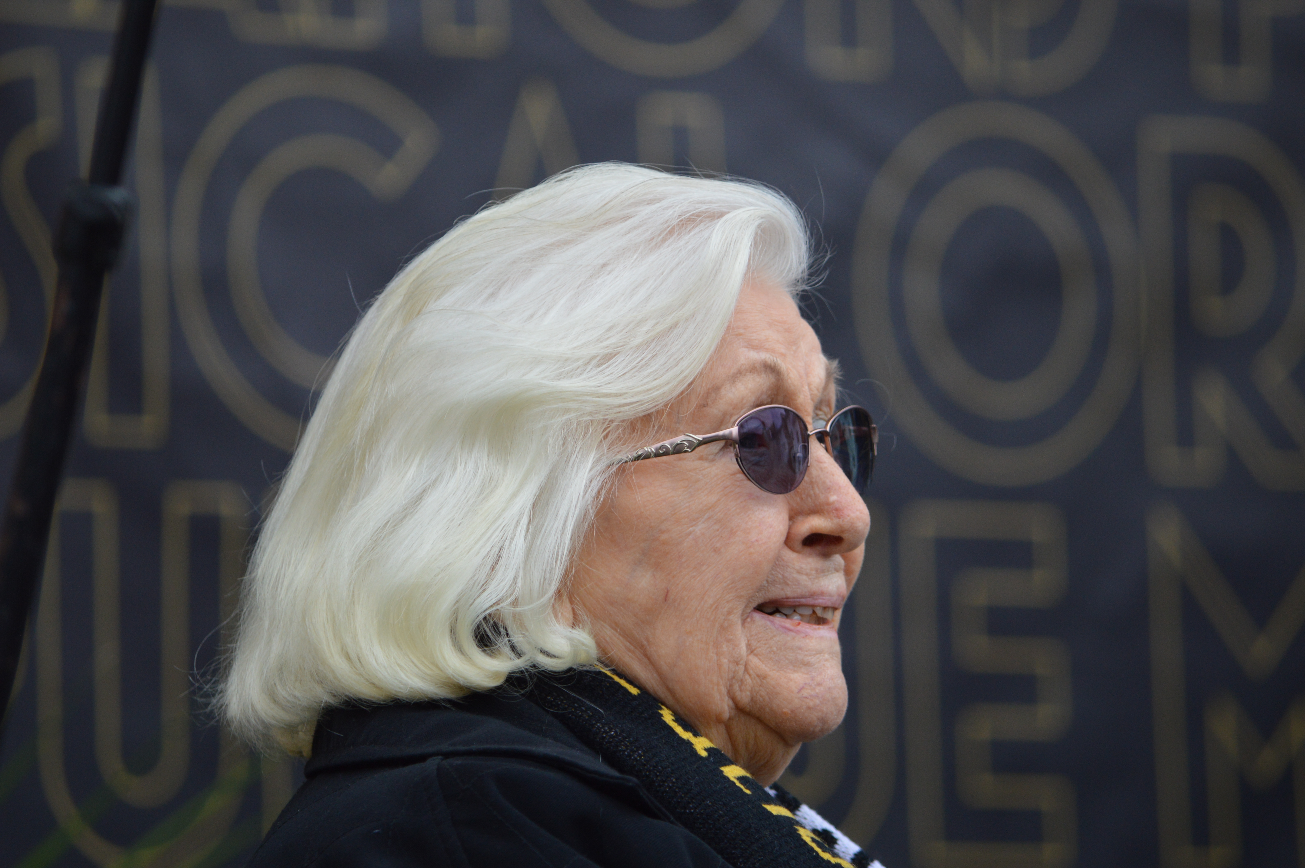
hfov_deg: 6.2
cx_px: 652
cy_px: 434
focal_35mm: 330
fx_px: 11952
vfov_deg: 4.2
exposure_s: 1/400
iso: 400
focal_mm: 220
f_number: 5.3
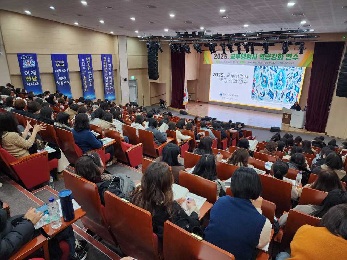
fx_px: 231
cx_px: 174
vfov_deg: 58.9
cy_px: 130
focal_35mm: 23
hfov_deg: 73.9
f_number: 1.8
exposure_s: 1/120
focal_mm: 6.4
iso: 125
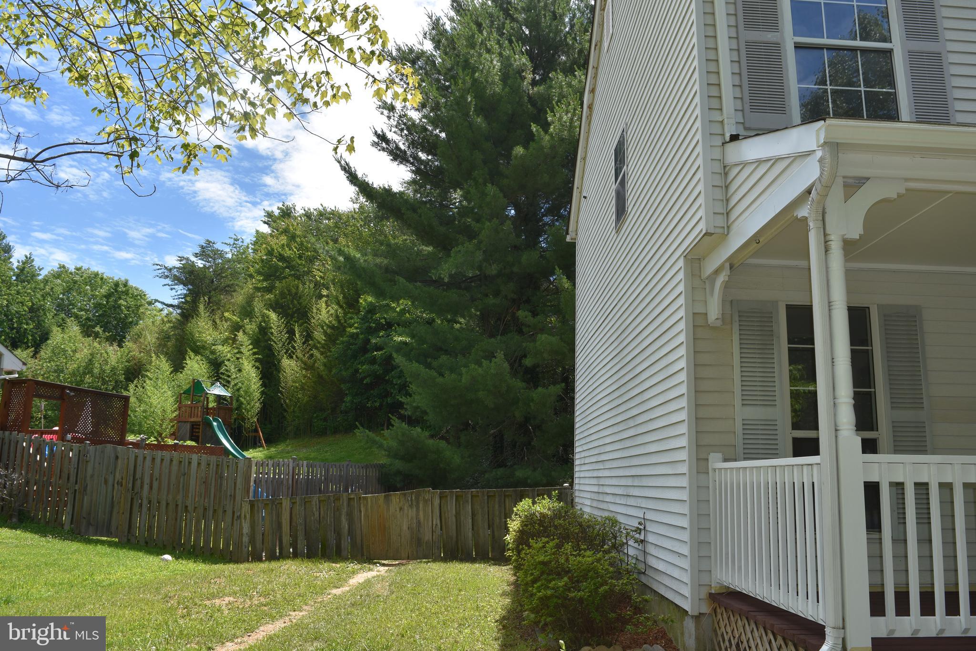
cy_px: 326
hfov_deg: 67.4
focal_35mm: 27
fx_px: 732
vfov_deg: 47.9
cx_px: 488
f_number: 8
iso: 100
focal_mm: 18
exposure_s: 1/250
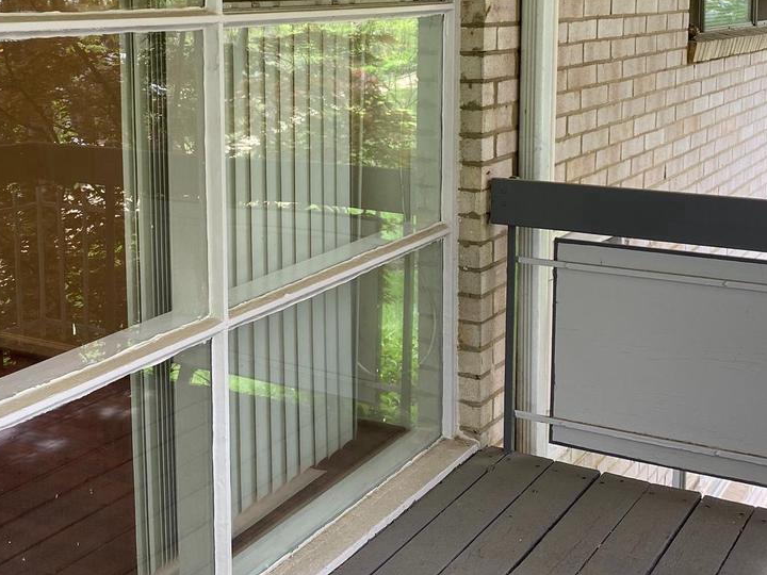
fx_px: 1152
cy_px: 163
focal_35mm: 52
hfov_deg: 36.6
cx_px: 293
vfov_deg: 27.7
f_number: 1.8
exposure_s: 1/121
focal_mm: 4.25
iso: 64
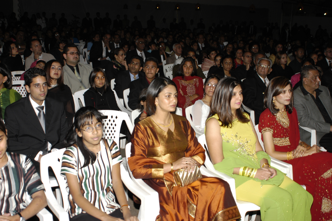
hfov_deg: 38.9
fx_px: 470
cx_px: 166
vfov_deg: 26.4
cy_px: 110
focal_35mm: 51
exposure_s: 1/60
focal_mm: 34
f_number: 5
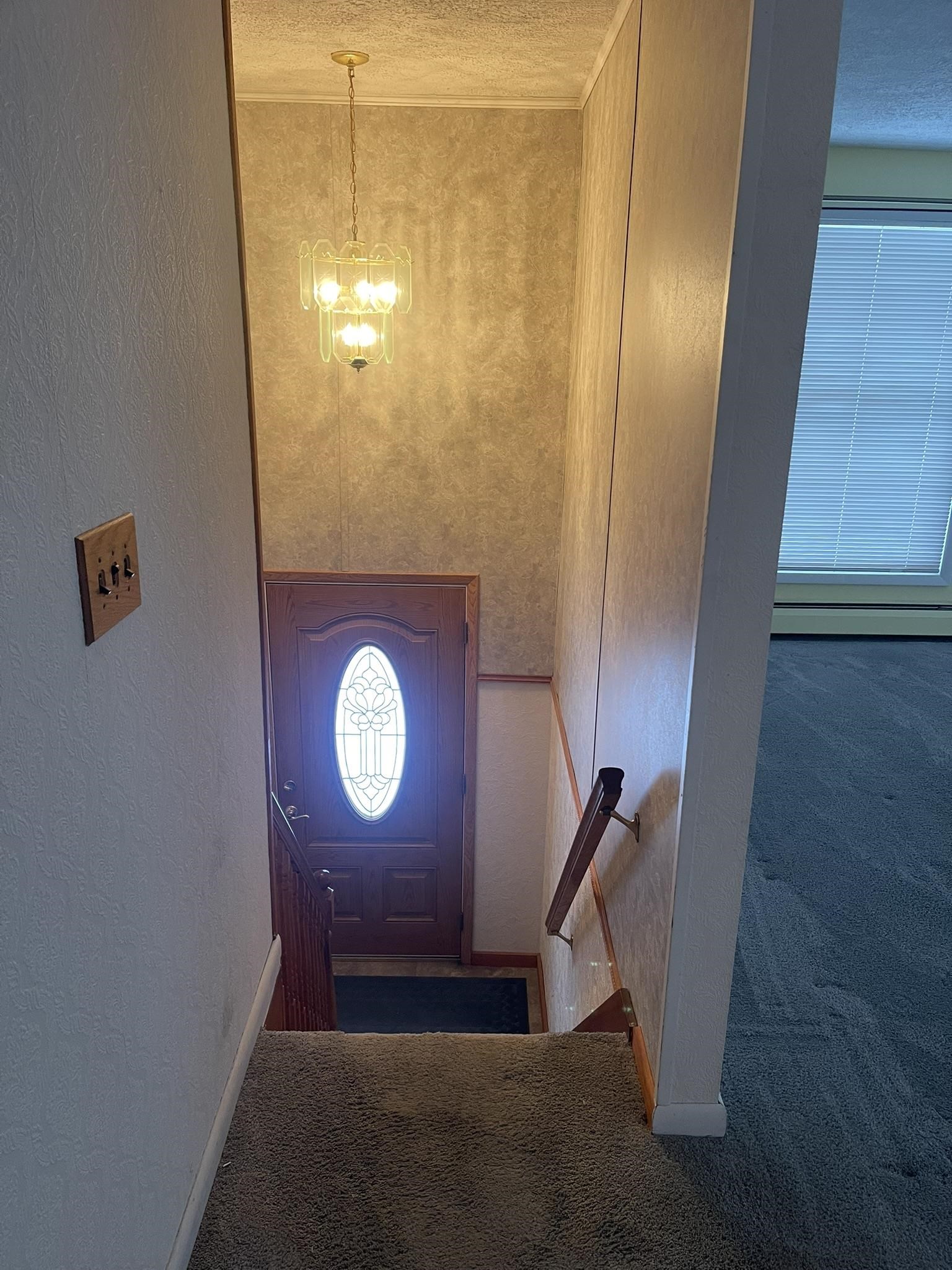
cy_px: 635
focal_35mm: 25
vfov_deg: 69.4
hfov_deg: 54.9
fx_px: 917
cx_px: 476
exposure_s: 1/60
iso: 200
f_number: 1.6
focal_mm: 5.1
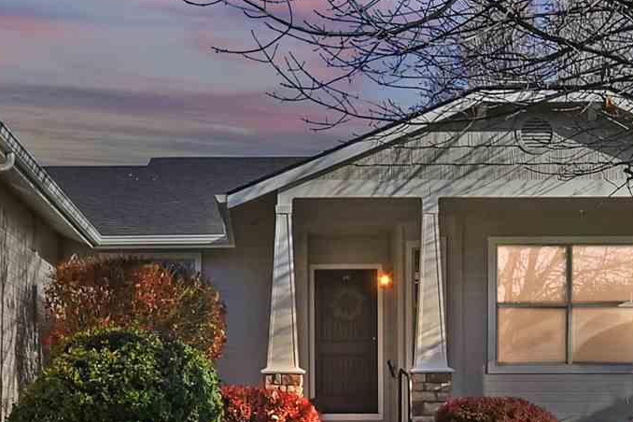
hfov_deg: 29.5
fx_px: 1196
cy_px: 450
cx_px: 229
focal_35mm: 68
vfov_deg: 19.3
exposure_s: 1/320
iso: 250
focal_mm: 15
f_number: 10
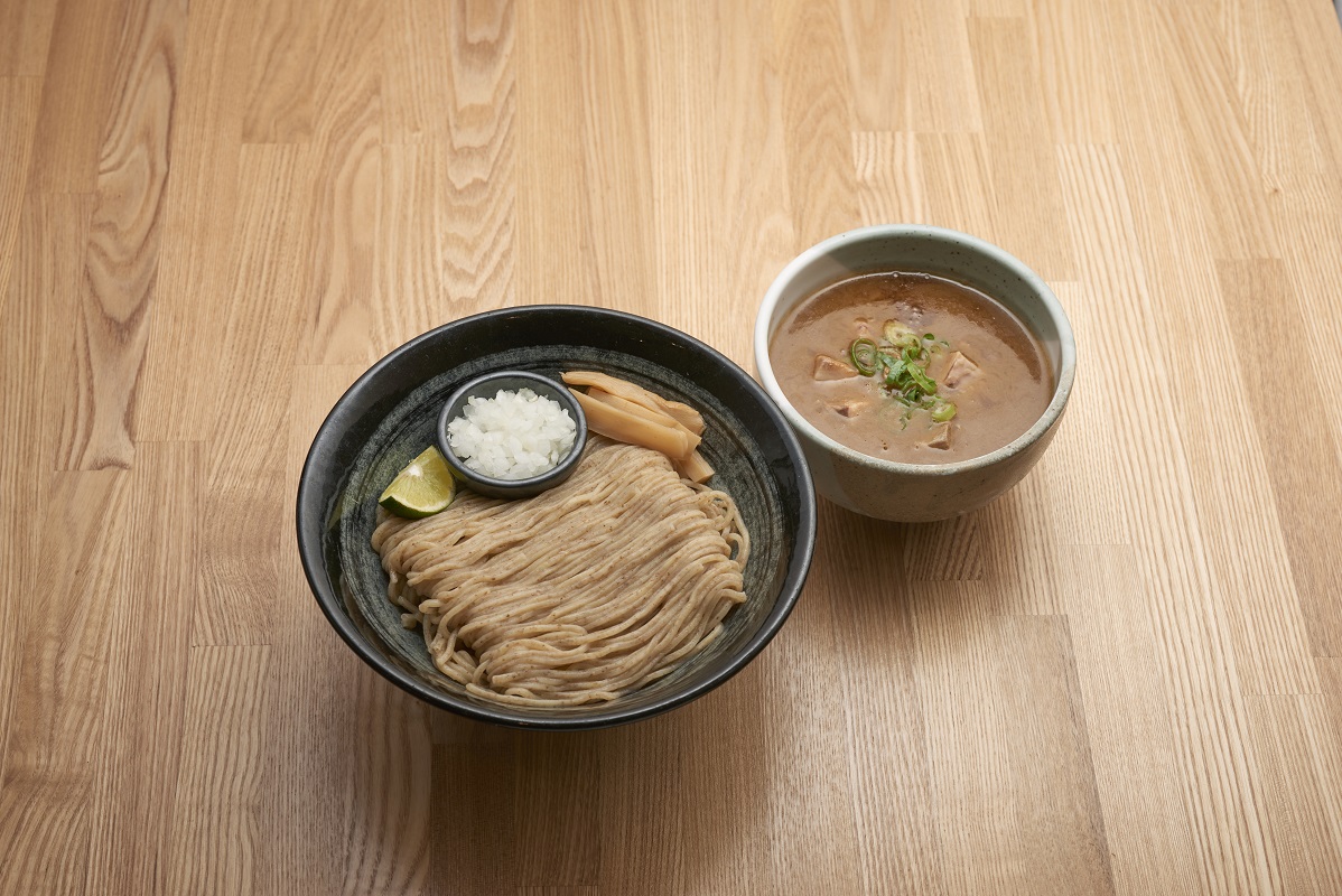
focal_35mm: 60
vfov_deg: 22.6
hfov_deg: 33.4
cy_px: 448
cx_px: 671
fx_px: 2238
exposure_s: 1/60
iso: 50
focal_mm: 60
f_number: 10
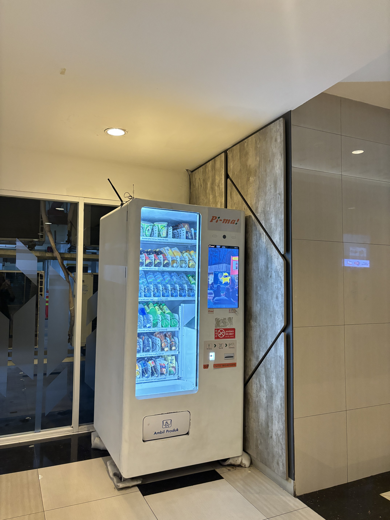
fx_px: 391
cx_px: 195
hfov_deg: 53.1
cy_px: 260
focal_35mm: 26
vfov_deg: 67.3
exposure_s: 1/33
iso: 400
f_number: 1.6
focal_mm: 5.96
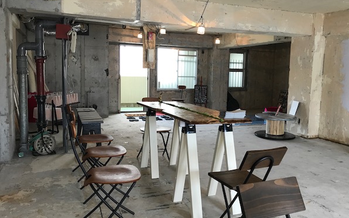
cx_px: 187
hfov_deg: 59.6
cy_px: 106
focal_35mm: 32
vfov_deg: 39.4
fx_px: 304
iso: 25
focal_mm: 3.99
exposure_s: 1/40
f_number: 1.8
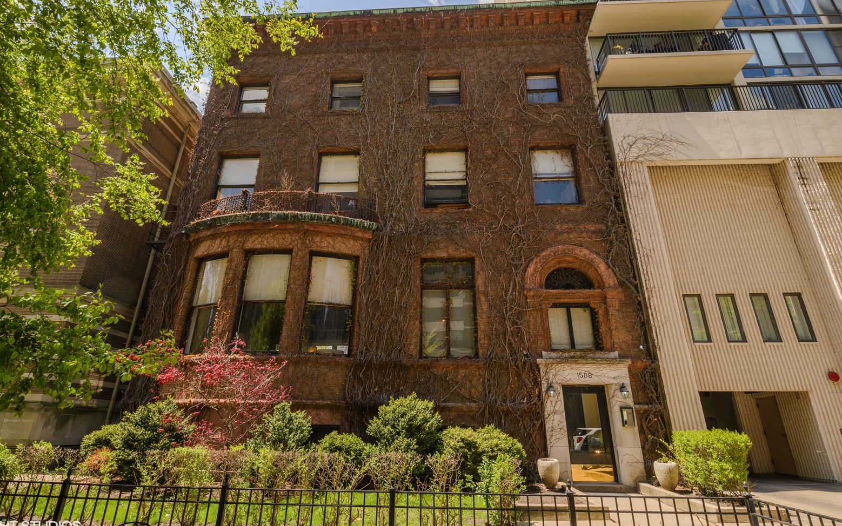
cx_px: 409
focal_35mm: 18
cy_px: 243
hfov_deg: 91.1
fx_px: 413
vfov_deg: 64.9
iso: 200
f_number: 8
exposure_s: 1/250
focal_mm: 17
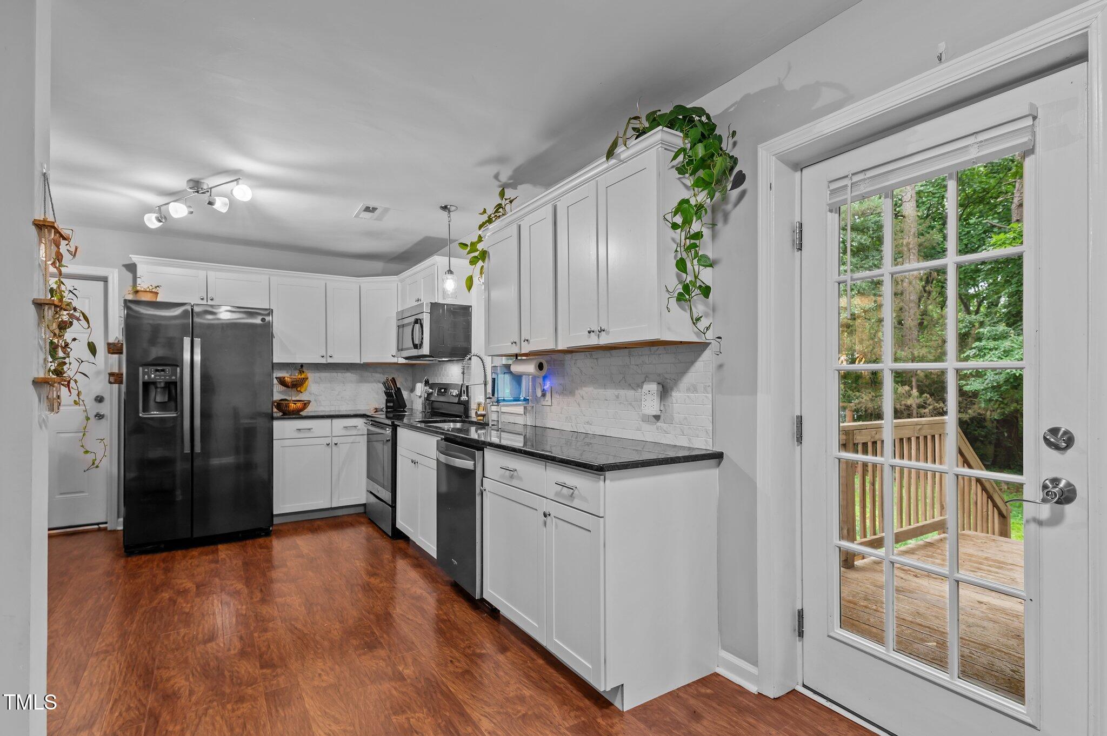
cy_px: 368
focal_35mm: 17
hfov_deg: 93.3
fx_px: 522
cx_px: 554
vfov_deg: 70.3
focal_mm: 17
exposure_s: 1/3
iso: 400
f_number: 6.3
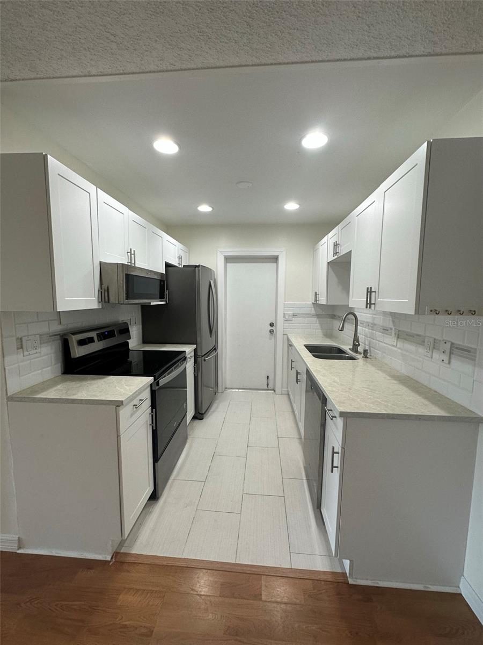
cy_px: 322
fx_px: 260
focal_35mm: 14
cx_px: 242
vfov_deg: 102.1
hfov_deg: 85.7
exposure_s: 1/120
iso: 125
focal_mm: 2.22
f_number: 2.2
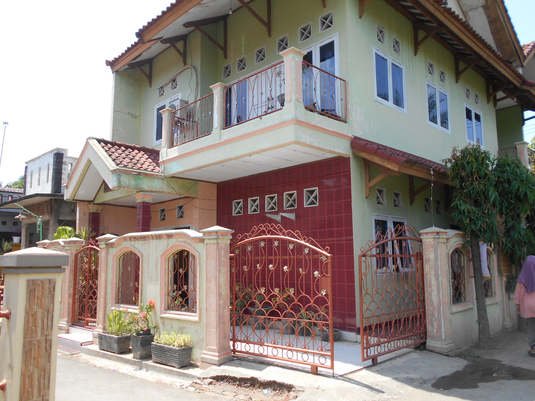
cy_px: 200
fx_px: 402
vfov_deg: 53.1
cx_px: 268
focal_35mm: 26
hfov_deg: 67.3
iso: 80
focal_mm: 4.6
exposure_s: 1/500
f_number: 3.2
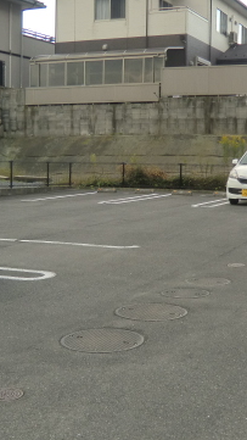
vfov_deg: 37.2
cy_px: 241
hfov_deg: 21.4
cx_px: 159
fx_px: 652
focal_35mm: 56
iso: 64
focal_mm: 5.2
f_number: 3.5
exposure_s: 1/60
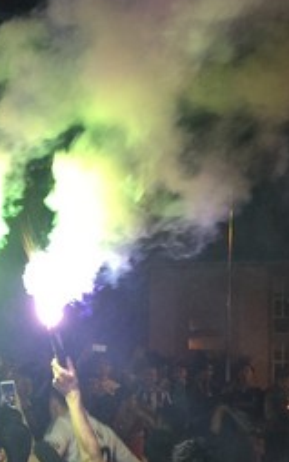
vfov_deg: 25.5
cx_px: -55
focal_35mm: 81
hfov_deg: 15.6
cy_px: 282
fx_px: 1020
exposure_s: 1/17
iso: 50
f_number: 2.2
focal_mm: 4.15
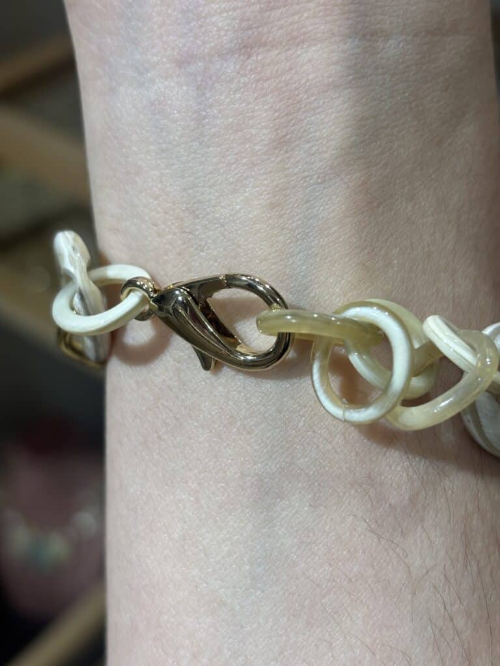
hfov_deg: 28.0
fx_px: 1001
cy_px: 333
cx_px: 250
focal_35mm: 52
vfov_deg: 36.8
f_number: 1.6
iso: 40
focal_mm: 5.96
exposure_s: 1/100
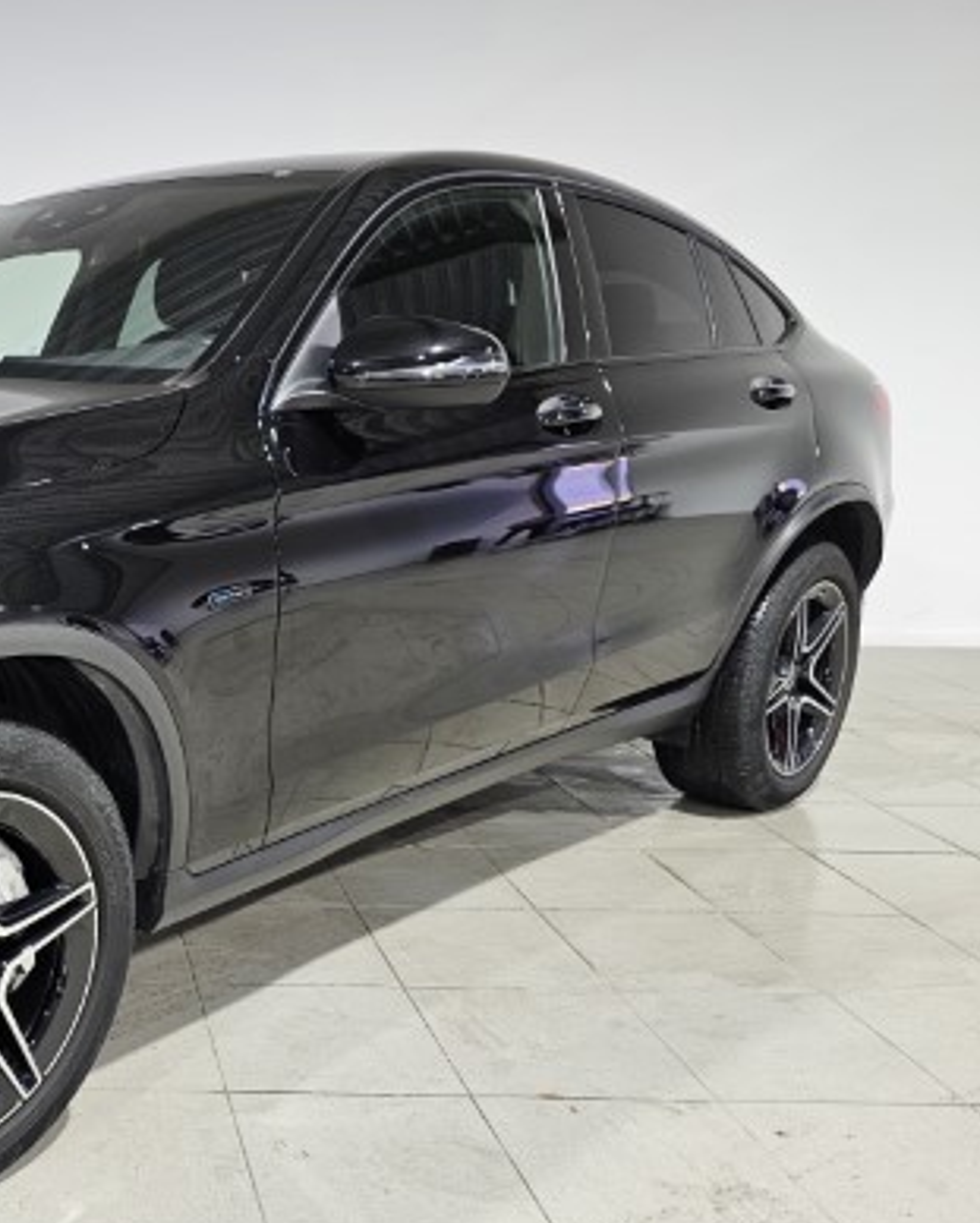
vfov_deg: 48.8
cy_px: 712
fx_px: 1340
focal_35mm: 37
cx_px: -19
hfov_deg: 35.9
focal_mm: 6.3
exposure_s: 1/100
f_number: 1.7
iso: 200
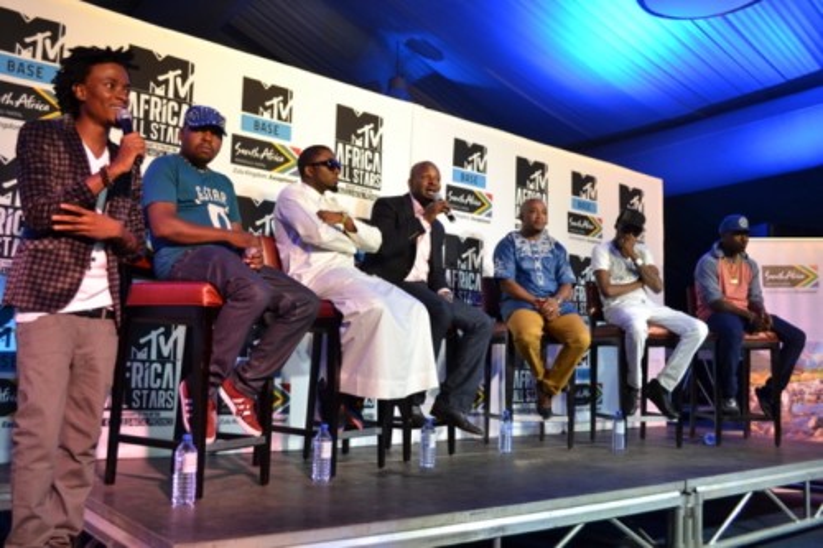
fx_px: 754
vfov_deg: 39.9
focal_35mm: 33
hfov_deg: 57.2
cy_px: 274
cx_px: 412
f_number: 4.5
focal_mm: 22
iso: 800
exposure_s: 1/60
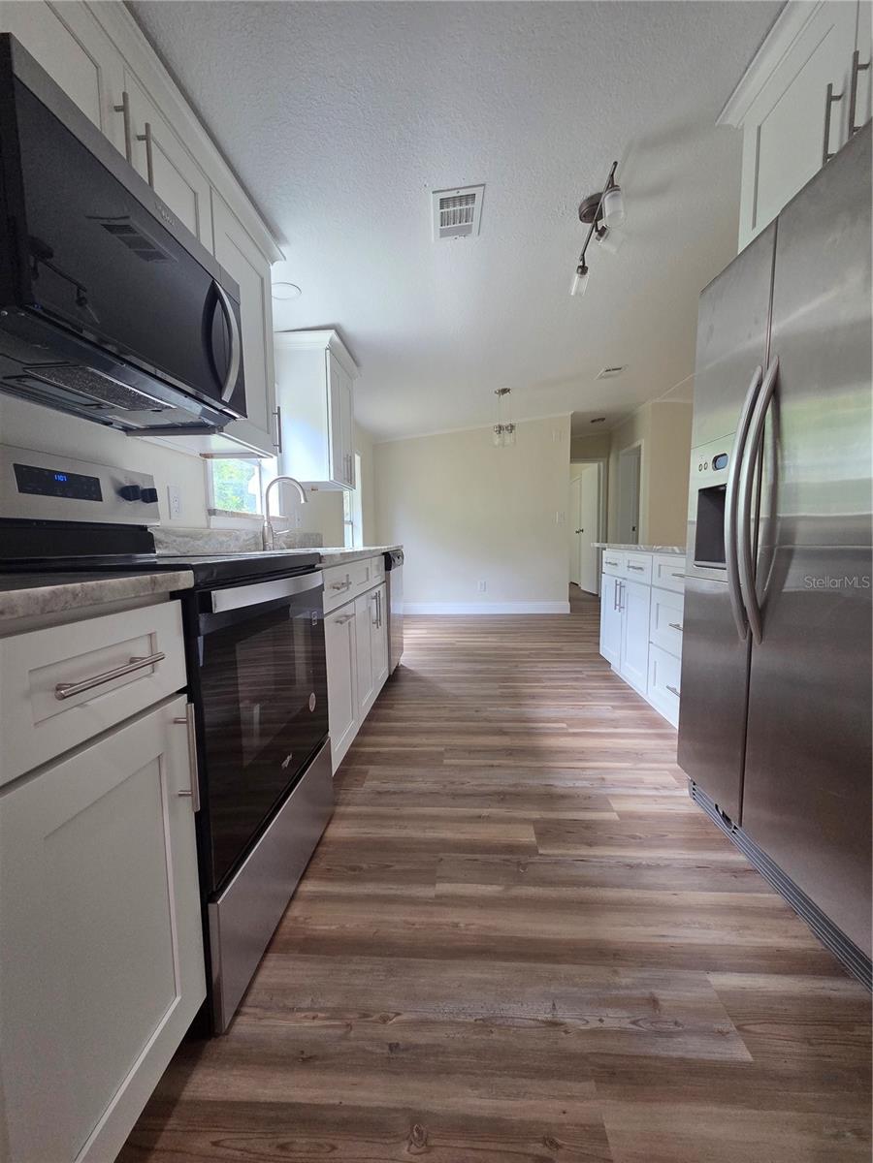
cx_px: 436
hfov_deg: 89.9
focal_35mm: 13
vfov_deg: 106.2
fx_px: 437
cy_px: 582
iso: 320
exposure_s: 1/120
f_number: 2.2
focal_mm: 2.2
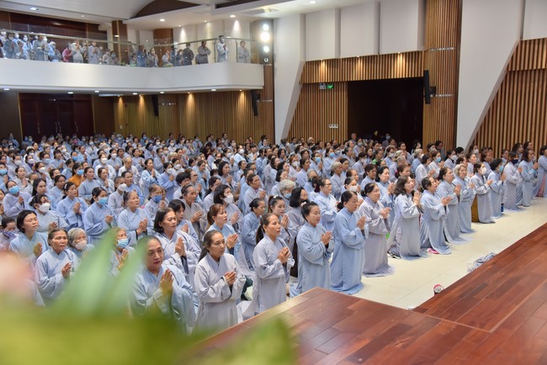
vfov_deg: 37.9
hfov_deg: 54.4
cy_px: 182
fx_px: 532
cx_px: 274
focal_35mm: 35
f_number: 5
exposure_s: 1/125
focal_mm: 35
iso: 1000
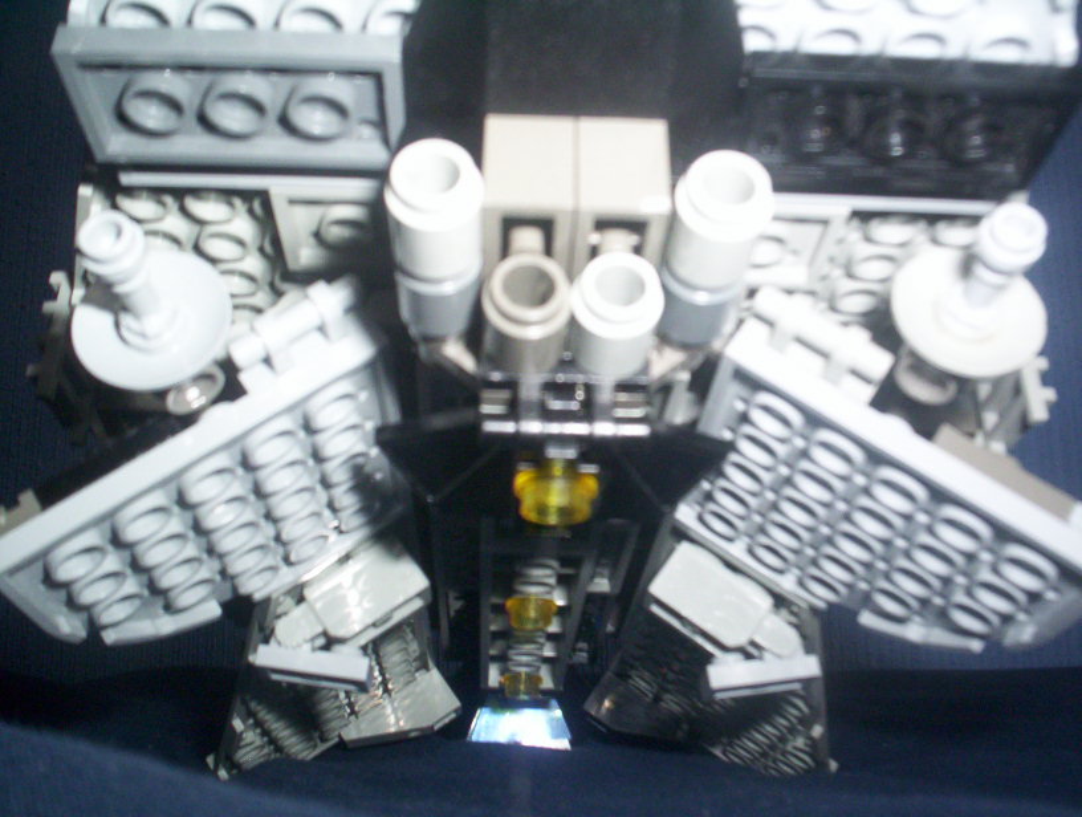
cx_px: 541
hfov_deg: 48.9
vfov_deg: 37.9
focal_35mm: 38
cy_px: 408
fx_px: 1191
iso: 140
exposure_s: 1/60
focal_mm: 4.99
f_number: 4.5
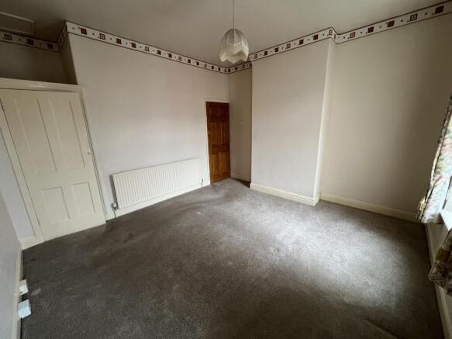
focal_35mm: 13
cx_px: 226
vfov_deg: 89.9
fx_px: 170
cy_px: 170
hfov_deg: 106.2
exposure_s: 1/60
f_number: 1.8
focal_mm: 1.57
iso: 250
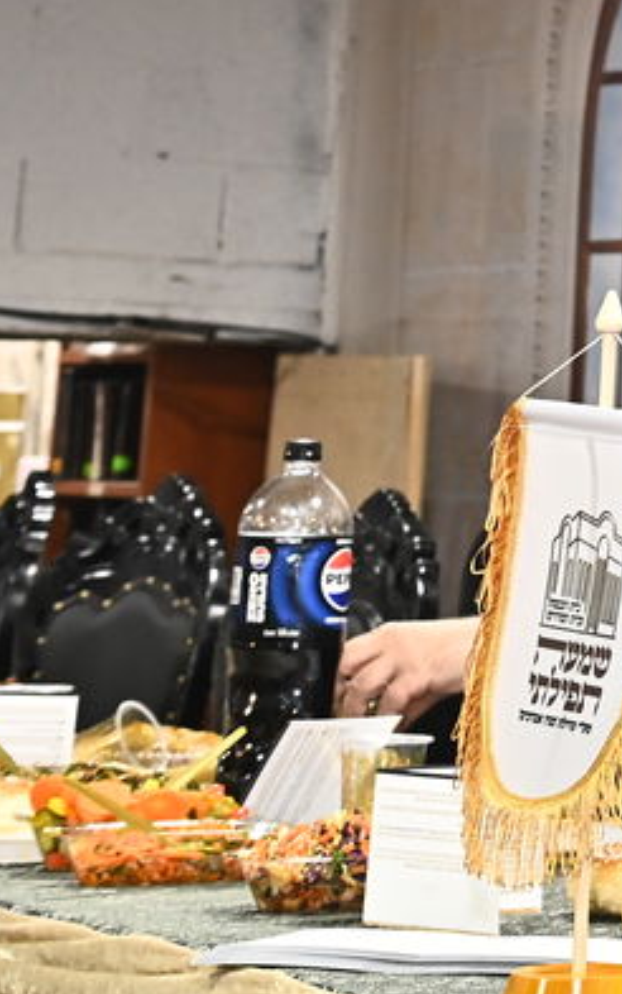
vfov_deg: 12.3
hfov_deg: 7.2
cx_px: 1745
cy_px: -86
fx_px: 4524
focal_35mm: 167
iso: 2500
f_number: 7.1
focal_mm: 46
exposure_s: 1/200
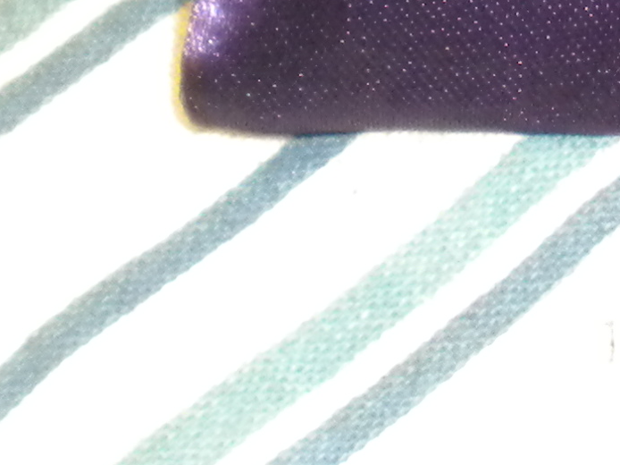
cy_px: 78
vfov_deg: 8.0
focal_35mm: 184
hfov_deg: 10.2
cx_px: 1080
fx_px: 3294
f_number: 4.6
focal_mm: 6.3
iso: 400
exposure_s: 1/30.6
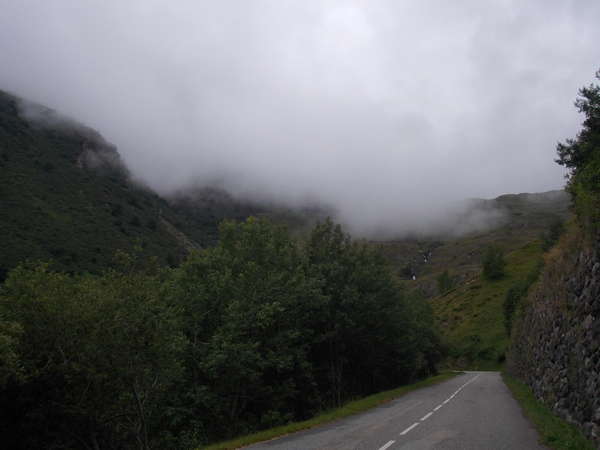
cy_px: 225
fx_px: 659
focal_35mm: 38
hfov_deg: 49.0
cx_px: 300
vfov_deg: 37.7
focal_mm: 5.3
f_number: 6.2
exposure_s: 1/160
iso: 80
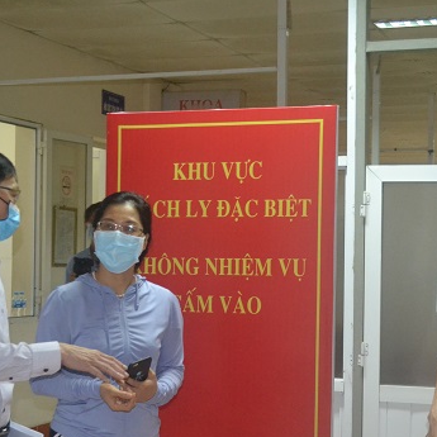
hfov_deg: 24.0
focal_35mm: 72
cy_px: 270
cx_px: 241
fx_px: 1026
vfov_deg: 24.0
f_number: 4.5
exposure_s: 1/60
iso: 2800
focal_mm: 29
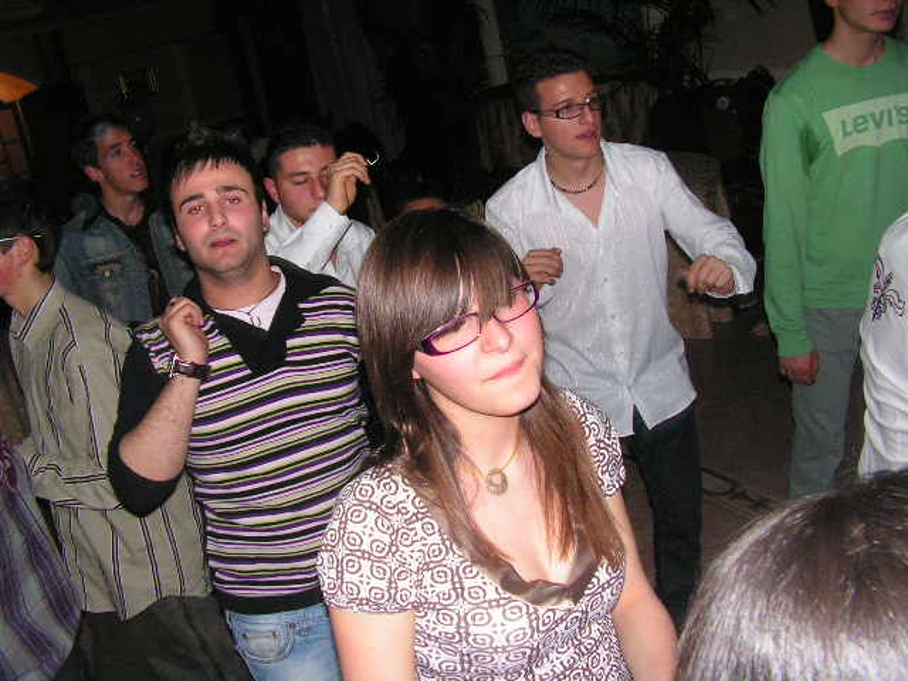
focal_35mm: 36
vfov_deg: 39.7
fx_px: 944
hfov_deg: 51.4
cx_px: 454
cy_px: 340
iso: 200
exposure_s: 1/40
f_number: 3.2
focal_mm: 6
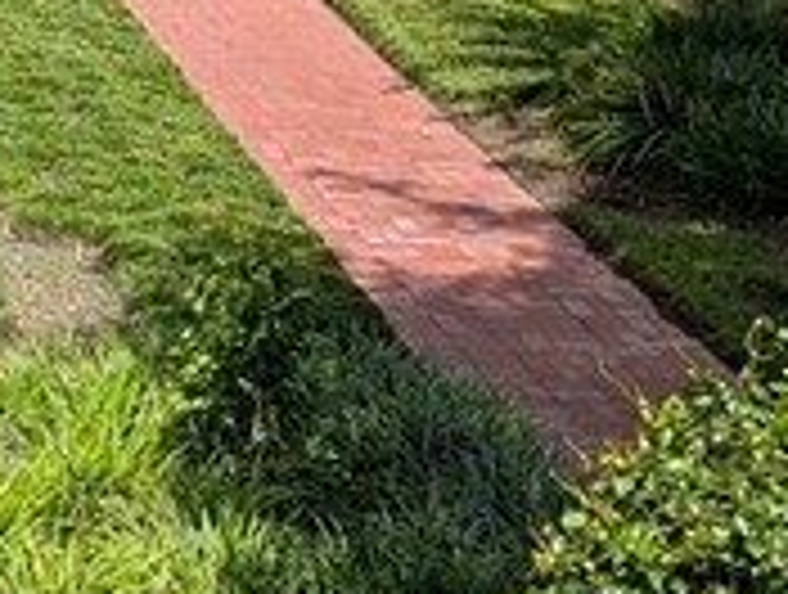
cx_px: 79
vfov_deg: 10.5
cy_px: 0
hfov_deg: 13.9
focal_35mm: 140
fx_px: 3194
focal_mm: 6.9
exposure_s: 1/1185
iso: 21
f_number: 1.68
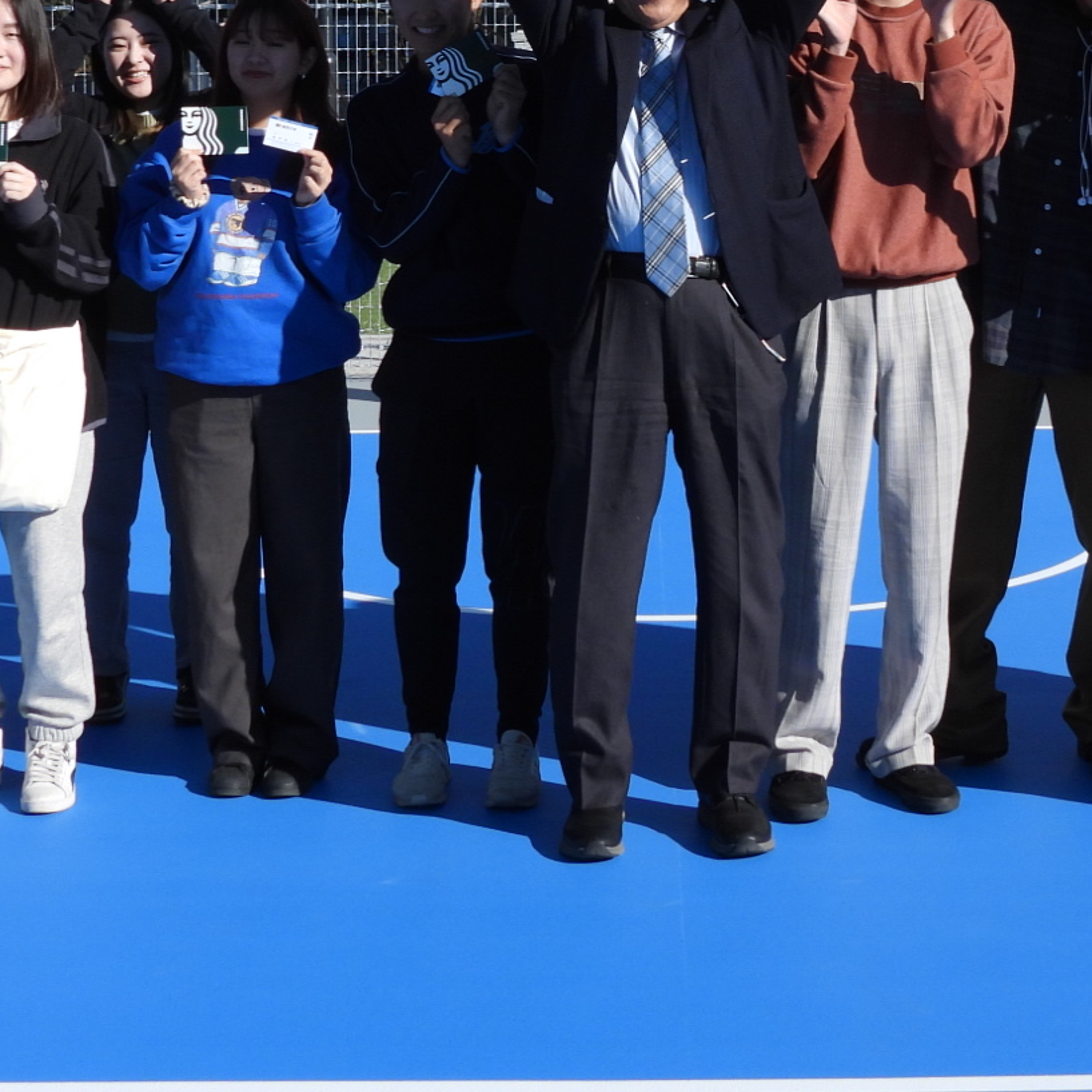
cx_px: 634
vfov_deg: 20.8
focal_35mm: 81
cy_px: 61
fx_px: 2891
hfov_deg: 21.4
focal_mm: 5.9
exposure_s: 1/1600
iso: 100
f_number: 3.5
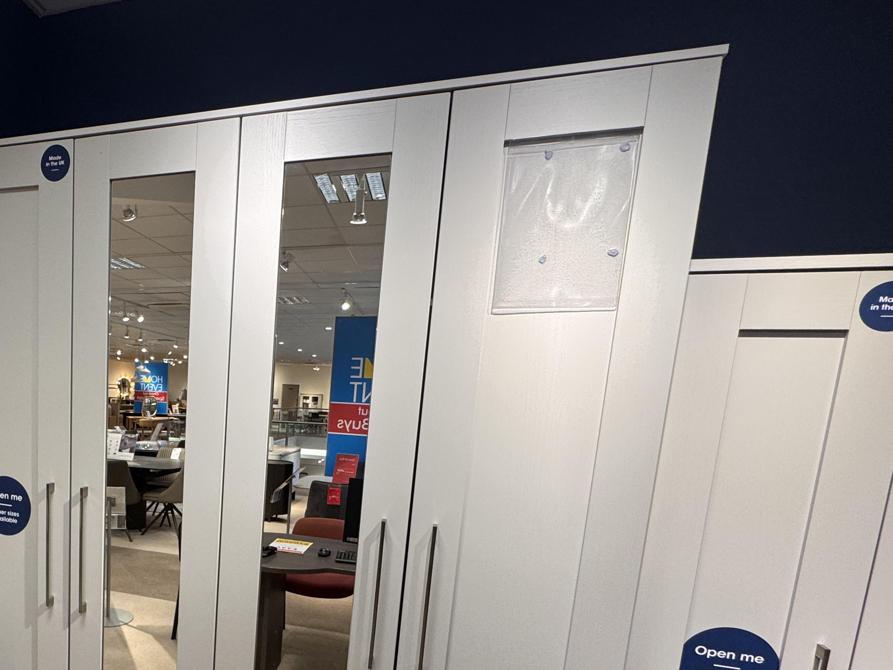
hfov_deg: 66.1
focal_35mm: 24
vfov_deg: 54.4
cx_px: 199
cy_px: 495
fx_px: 619
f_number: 2.2
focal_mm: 2.22
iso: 125
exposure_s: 1/100
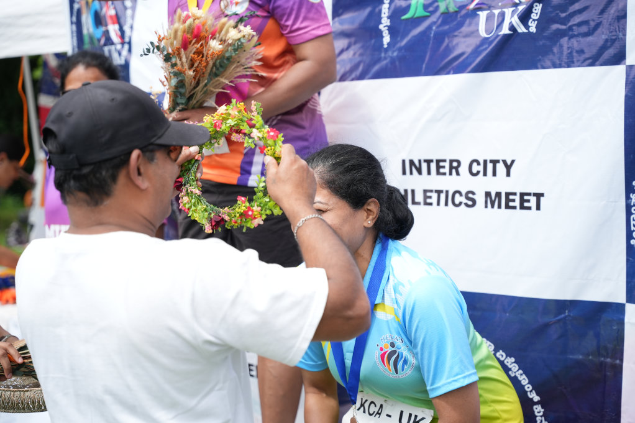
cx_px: 318
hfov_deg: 35.5
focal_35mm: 56
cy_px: 212
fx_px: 991
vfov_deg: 24.1
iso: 250
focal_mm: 56.2
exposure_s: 1/1600
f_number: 2.8
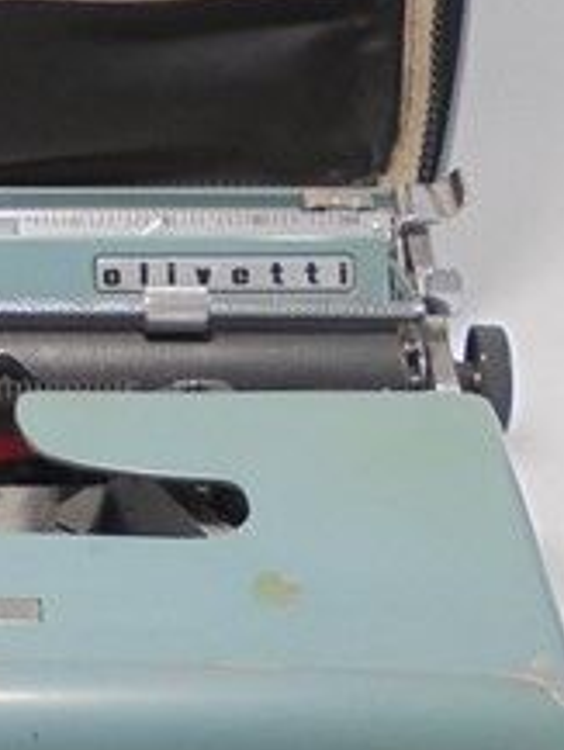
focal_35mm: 141
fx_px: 3060
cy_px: 104
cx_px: -67
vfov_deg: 13.9
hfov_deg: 10.4
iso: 100
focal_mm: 6.1
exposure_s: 1/30
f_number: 4
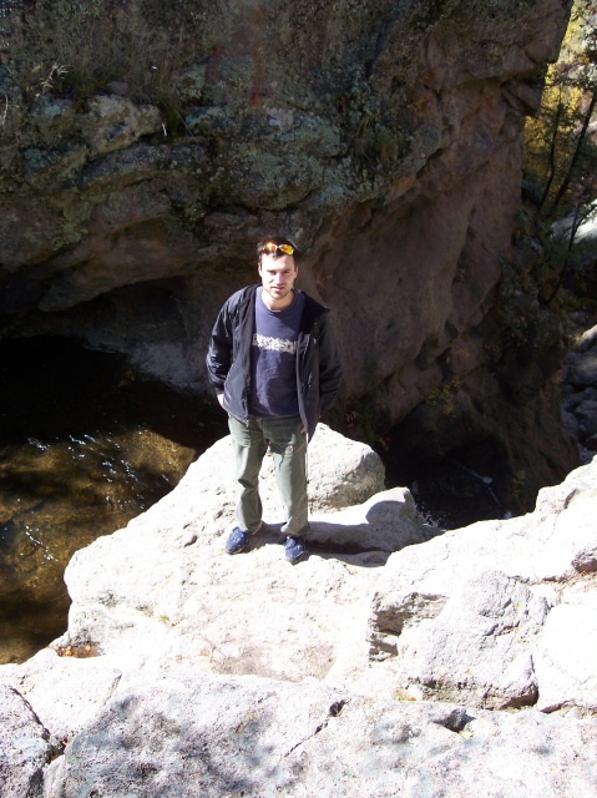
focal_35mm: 38
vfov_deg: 49.0
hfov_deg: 37.7
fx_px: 875
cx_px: 298
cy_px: 399
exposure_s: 1/700
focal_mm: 8
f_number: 2.8
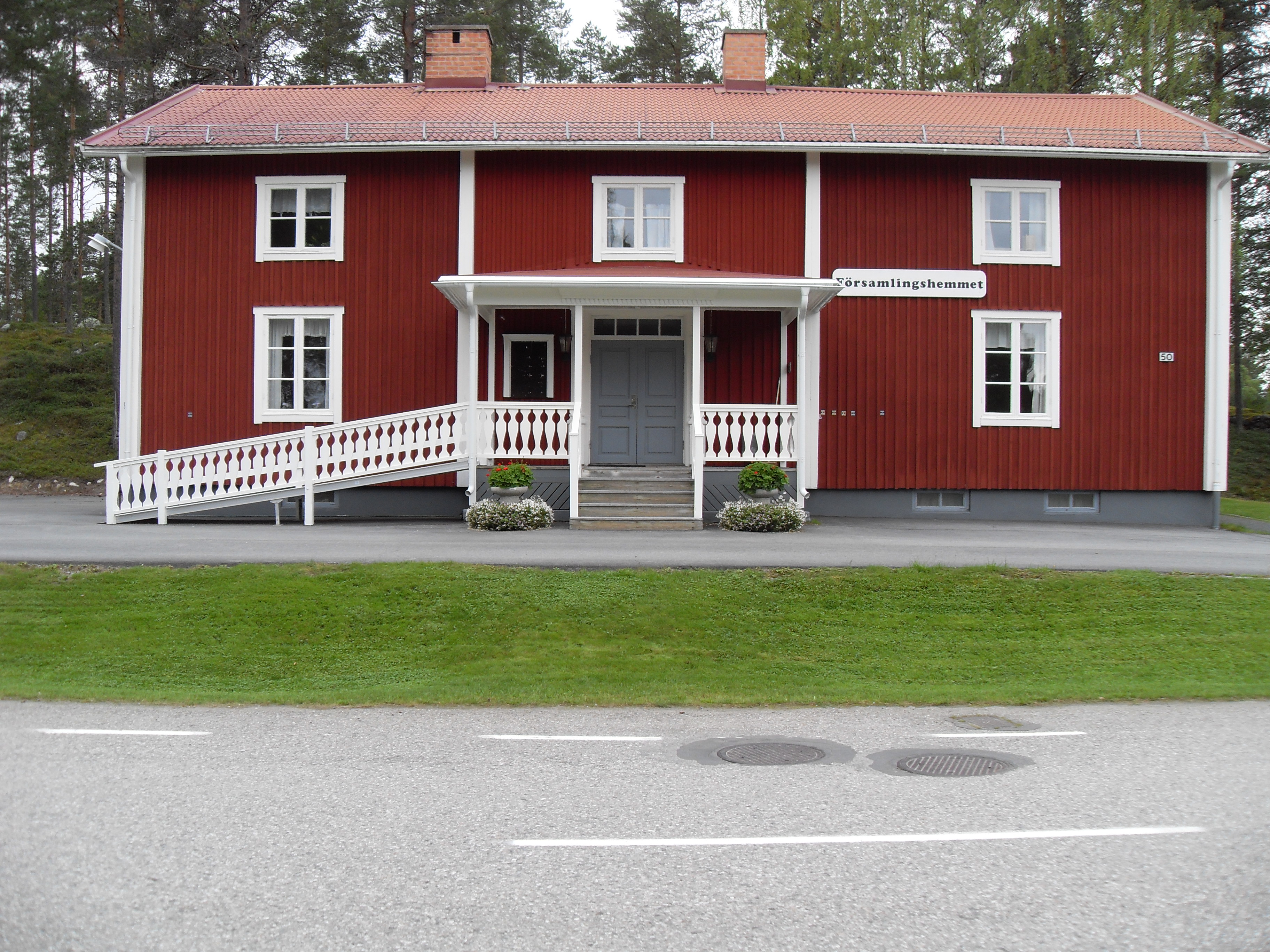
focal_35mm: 35
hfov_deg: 52.6
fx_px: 1284
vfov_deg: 40.7
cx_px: 635
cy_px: 476
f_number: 2.8
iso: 80
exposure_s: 1/180
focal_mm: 6.3
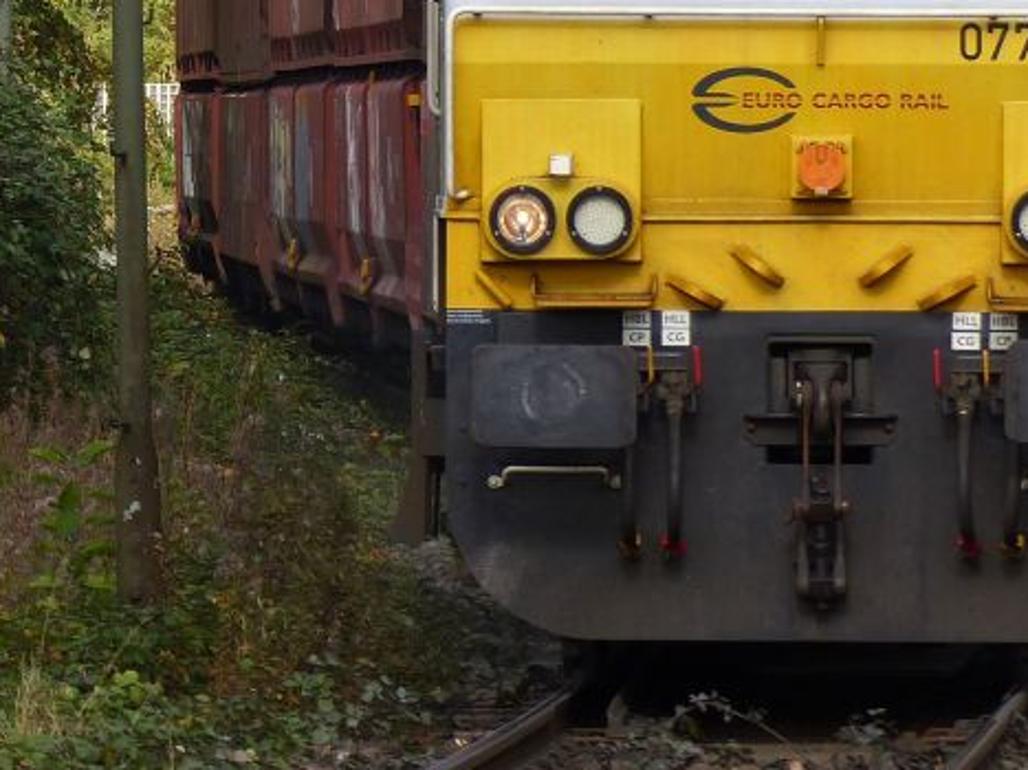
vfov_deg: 3.2
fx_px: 13954
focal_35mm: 470
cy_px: -70
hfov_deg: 4.2
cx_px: 176
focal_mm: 33
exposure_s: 1/640
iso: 100
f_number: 3.2
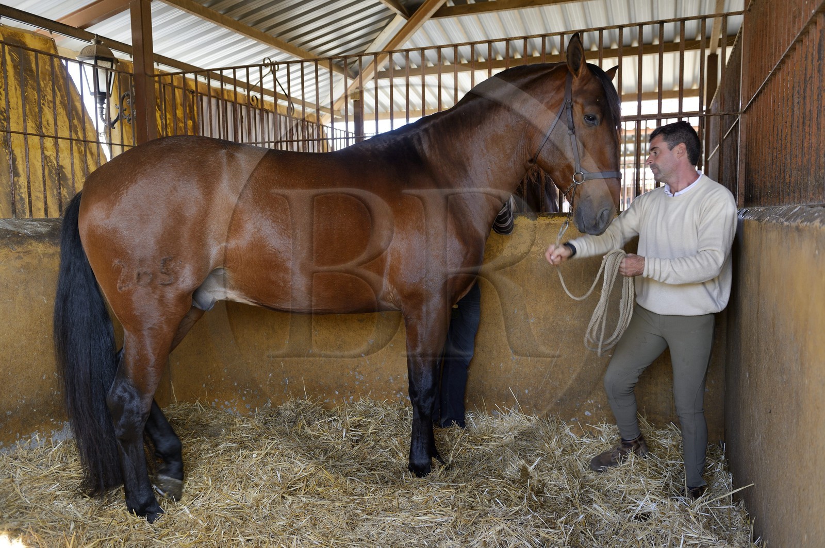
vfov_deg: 42.3
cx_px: 412
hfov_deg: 60.3
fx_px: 710
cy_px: 274
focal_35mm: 31
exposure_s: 1/80
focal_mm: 31
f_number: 4
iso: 200
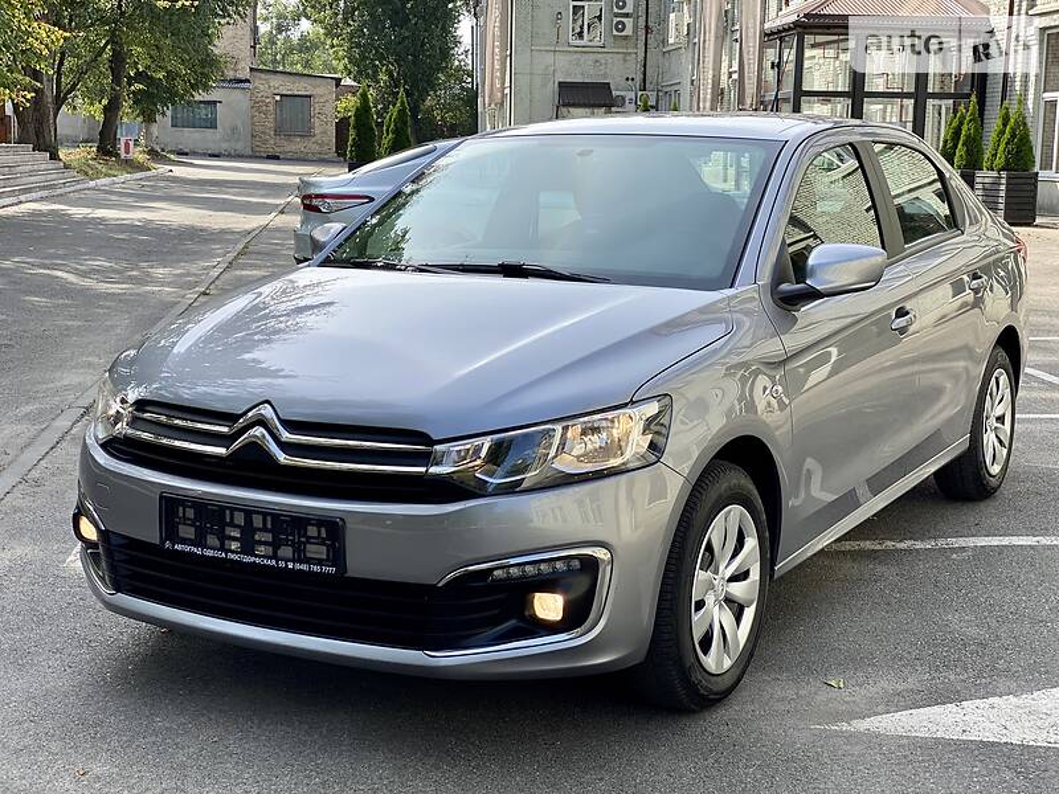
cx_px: 530
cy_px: 397
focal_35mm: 52
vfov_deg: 28.0
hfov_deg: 36.8
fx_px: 1591
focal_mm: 6
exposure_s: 1/639
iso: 20
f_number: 2
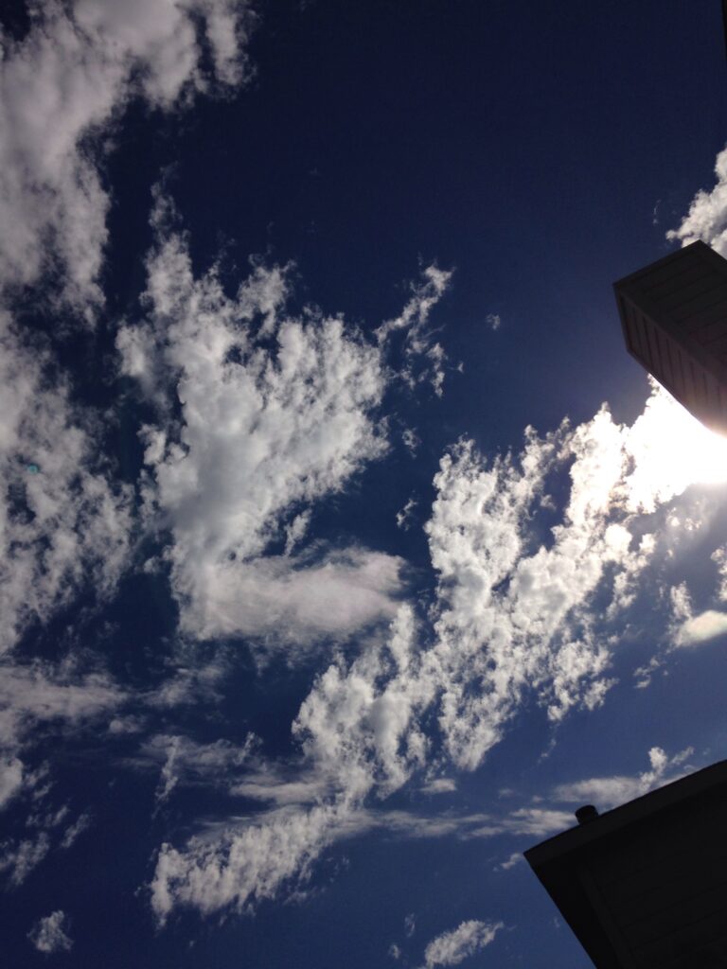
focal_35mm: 33
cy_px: 484
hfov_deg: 42.9
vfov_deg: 55.4
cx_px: 364
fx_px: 924
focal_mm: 4.12
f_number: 2.4
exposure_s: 1/10870
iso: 50
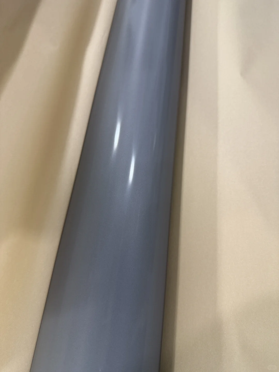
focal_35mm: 24
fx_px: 258
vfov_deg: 71.6
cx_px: 140
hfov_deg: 56.8
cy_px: 186
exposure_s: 1/50
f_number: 1.78
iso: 160
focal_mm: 6.76
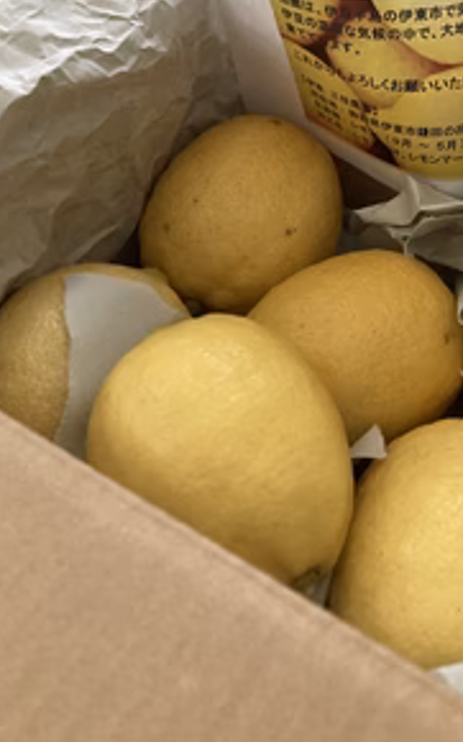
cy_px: 235
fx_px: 829
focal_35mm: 41
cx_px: 350
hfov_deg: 30.7
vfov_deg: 47.3
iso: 400
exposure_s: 1/40
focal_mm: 3.99
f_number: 1.8
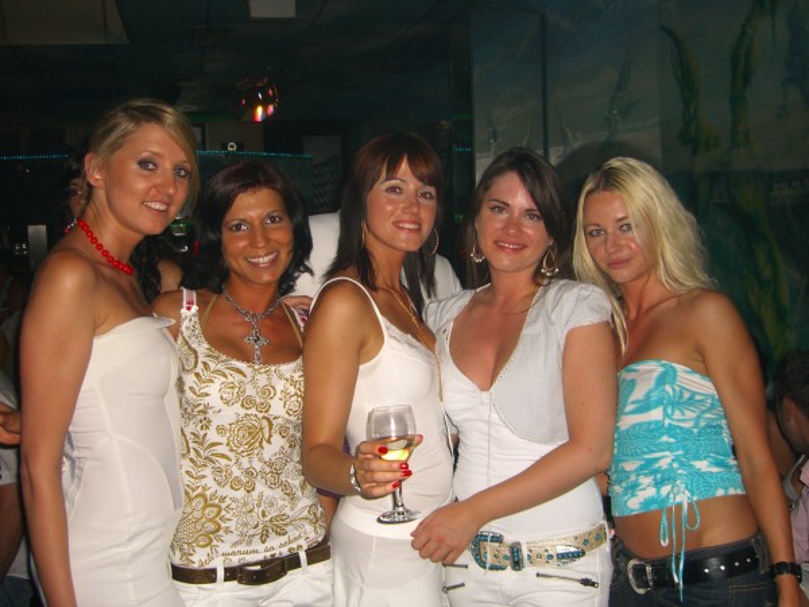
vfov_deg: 37.7
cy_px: 304
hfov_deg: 49.0
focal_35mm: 38
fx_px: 888
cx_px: 404
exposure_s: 1/60
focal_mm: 7.9
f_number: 2.8
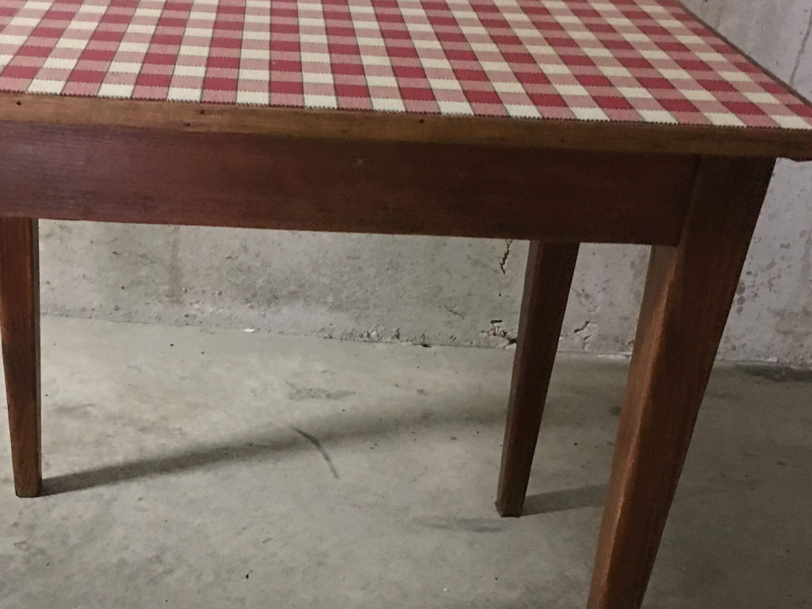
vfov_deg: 30.8
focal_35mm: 47
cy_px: 345
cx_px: 304
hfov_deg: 40.2
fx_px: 1102
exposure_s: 1/4
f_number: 2.2
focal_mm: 4.15
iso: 125
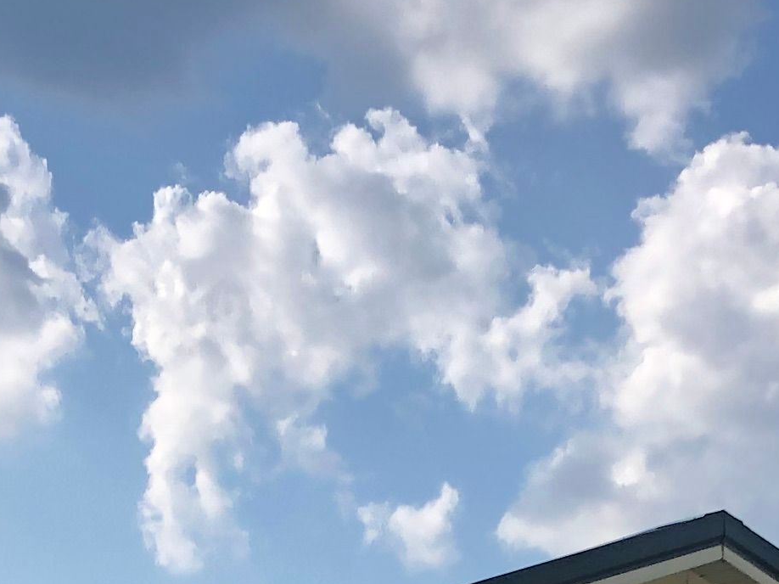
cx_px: 205
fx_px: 2767
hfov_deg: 16.0
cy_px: 1204
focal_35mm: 123
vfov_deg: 10.9
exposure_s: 1/1499
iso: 20
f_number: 1.8
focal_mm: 4
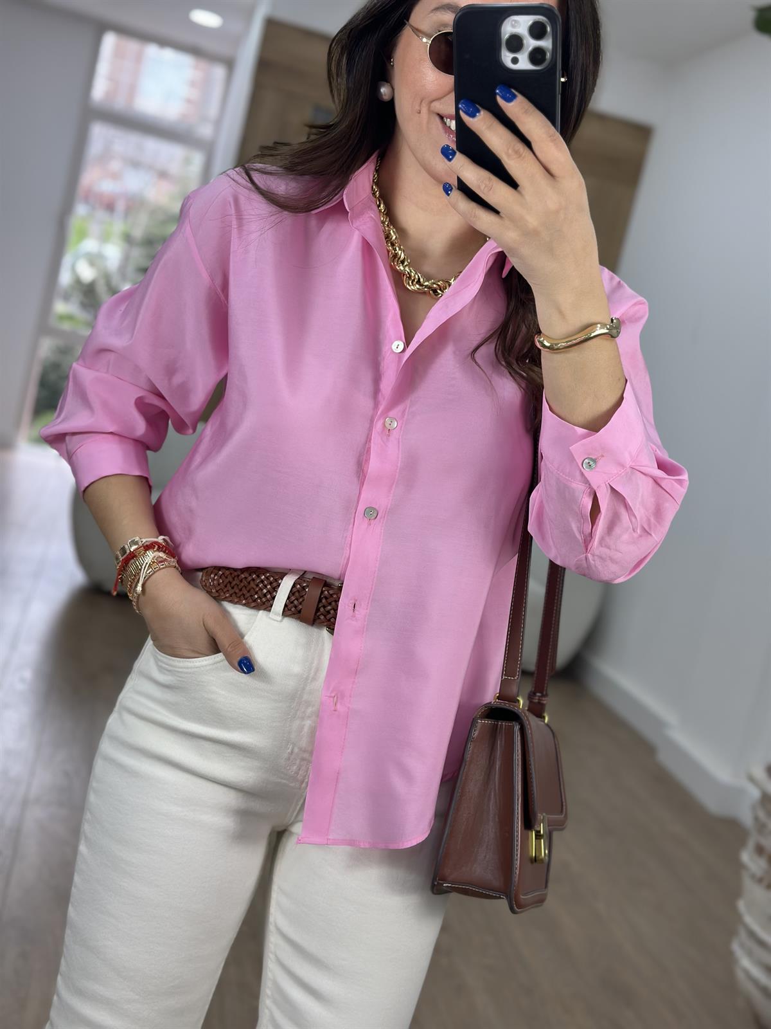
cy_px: 514
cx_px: 386
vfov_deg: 39.7
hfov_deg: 30.3
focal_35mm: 48
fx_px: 1425
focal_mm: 6.86
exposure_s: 1/217
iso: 80
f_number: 1.78
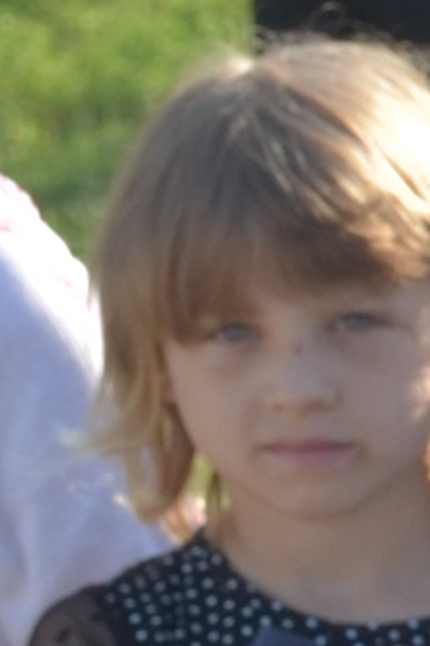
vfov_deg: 4.5
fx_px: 8199
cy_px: 487
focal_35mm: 458
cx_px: 1581
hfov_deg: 2.9
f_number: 5.6
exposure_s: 1/400
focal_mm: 27
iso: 250
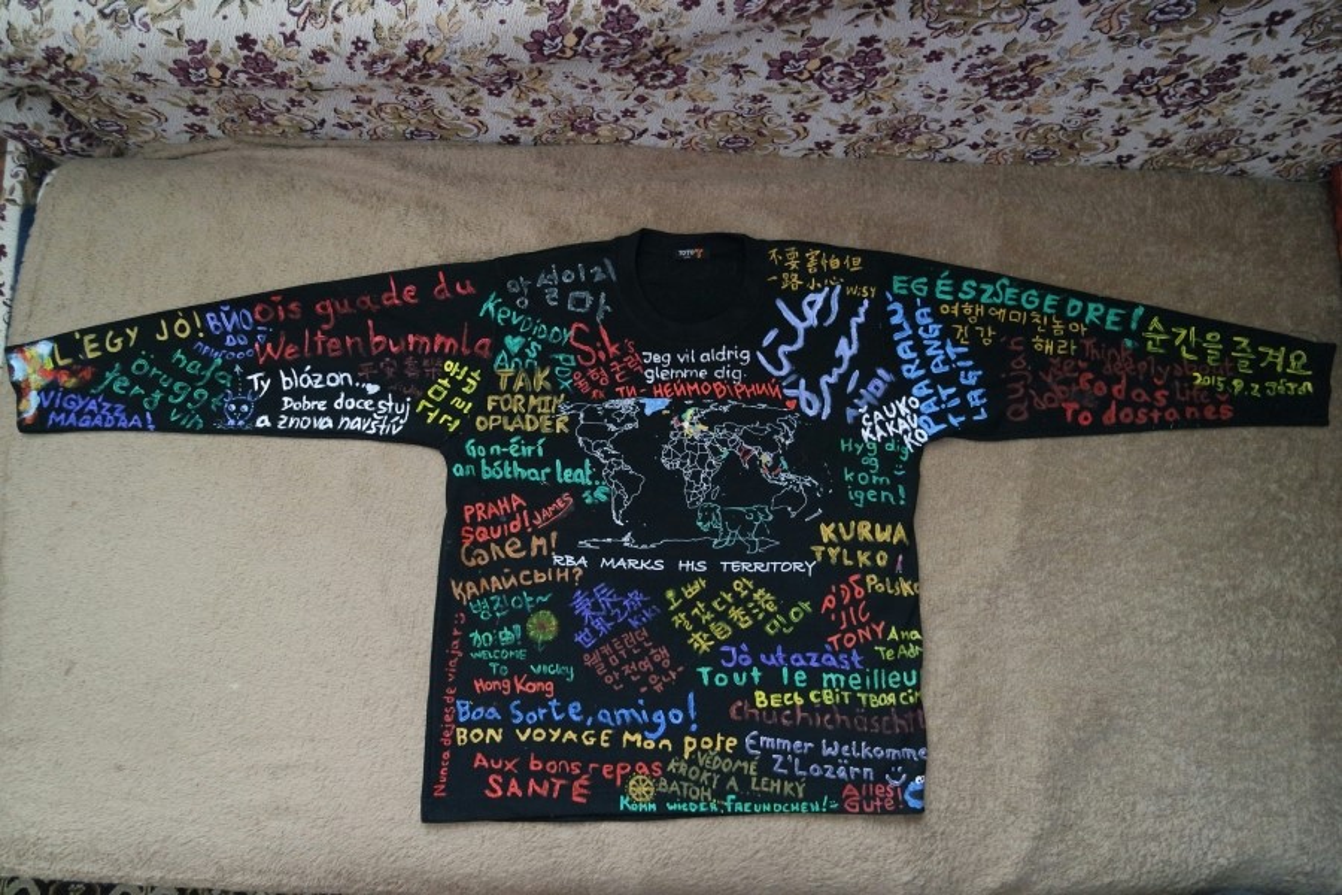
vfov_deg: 53.1
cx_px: 671
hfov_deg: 73.7
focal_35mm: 24
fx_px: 895
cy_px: 448
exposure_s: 1/30
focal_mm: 16
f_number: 3.5
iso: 3200
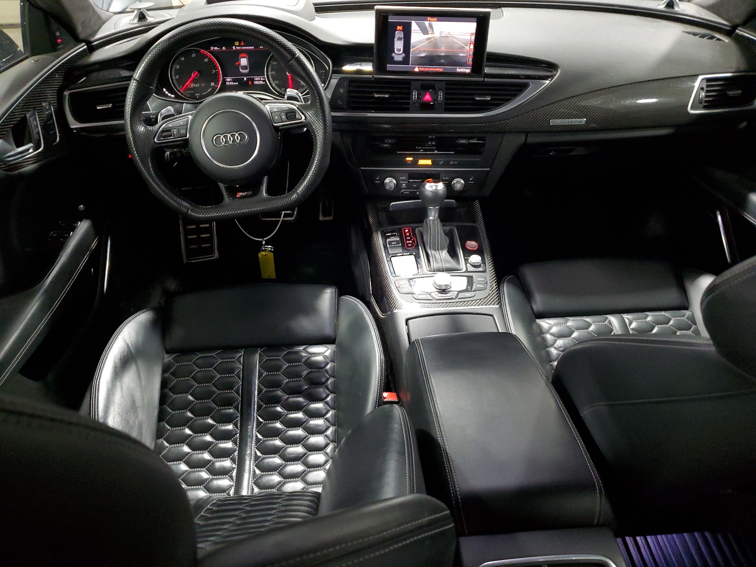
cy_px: 284
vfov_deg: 53.1
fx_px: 568
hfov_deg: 67.3
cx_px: 378
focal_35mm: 26
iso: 282
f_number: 1.5
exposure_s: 1/15
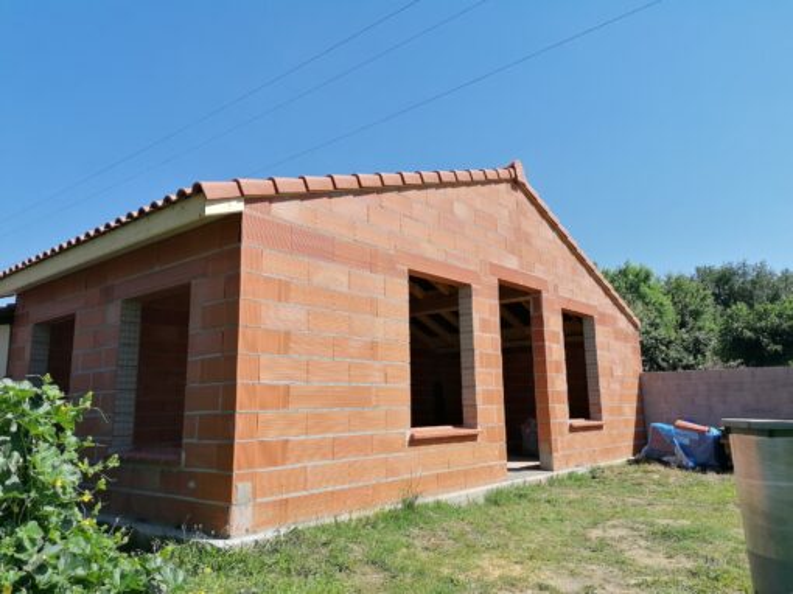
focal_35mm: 27
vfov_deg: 51.3
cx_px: 396
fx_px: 618
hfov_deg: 65.3
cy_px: 297
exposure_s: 1/1901
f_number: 1.8
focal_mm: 4.75
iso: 50
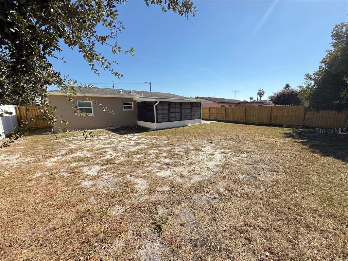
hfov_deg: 102.1
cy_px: 130
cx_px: 174
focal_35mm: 14
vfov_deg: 85.7
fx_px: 141
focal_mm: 2.22
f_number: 2.2
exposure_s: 1/1235
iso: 50
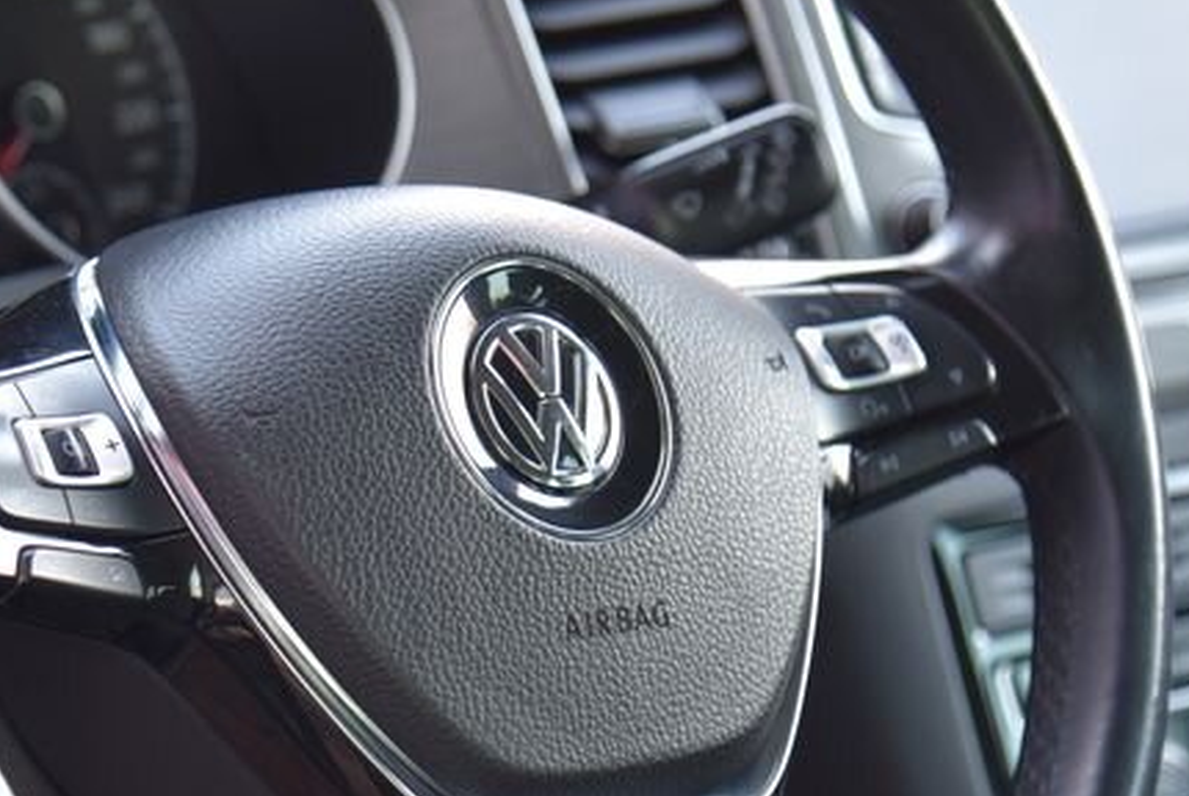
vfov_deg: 8.8
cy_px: 381
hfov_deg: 13.0
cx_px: 257
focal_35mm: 157
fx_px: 5192
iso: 500
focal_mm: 66
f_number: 4
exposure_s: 1/60
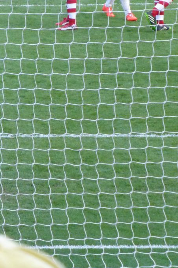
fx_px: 2723
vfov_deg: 5.6
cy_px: 96
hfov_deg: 3.7
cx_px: -4
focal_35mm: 367
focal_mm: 35.6
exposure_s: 1/400
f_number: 5.5
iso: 1600
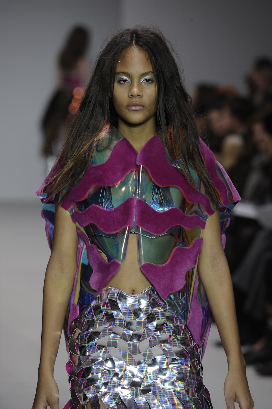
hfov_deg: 6.9
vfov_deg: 10.3
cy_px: 204
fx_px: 2270
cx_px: 136
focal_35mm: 200
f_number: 5
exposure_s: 1/500
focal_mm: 200
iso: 1000
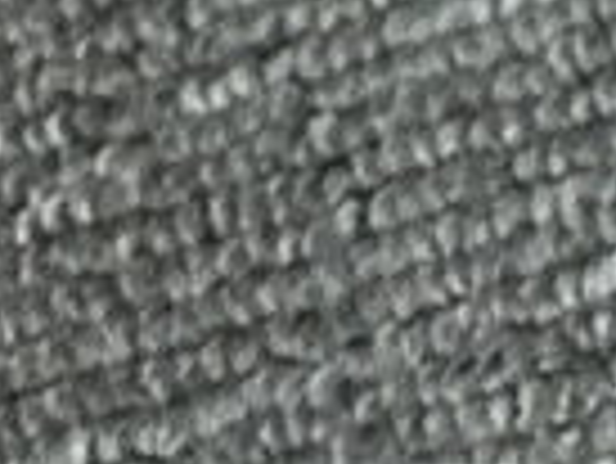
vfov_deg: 6.5
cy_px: -1052
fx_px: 3616
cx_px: 670
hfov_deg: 9.6
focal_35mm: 203
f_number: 2.4
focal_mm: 3.3
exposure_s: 1/33
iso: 100
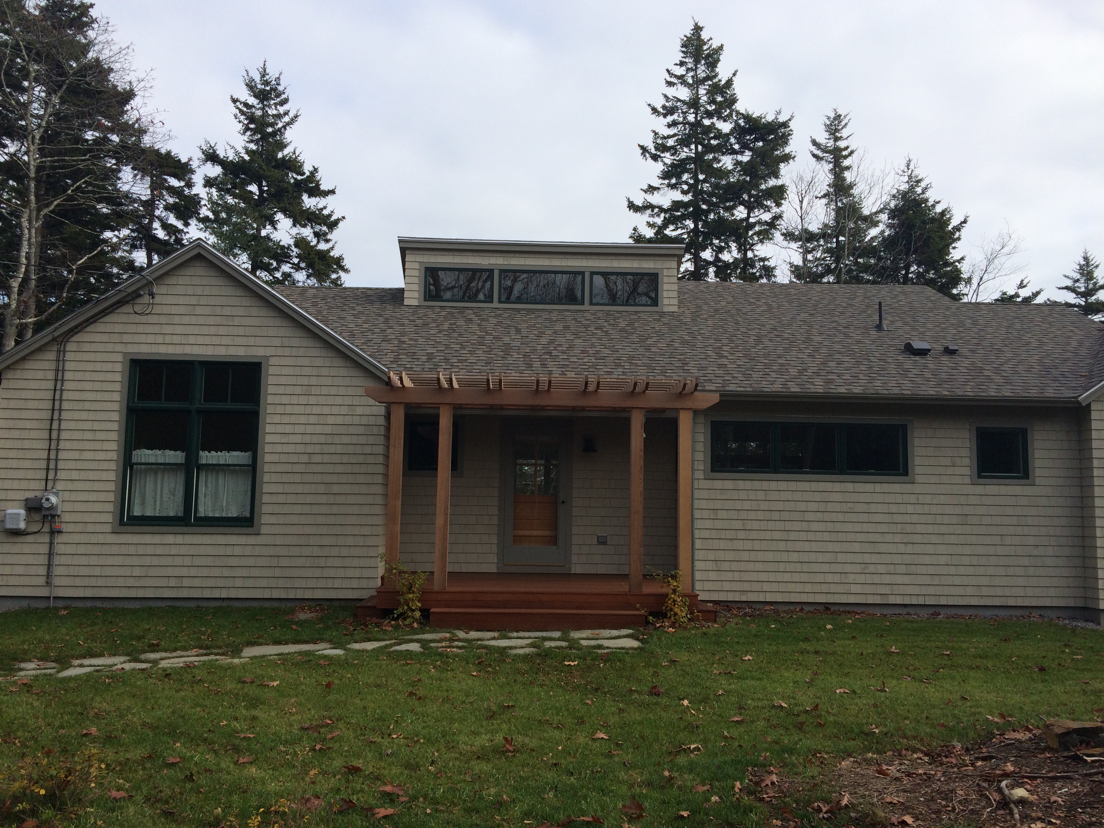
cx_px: 552
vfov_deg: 48.2
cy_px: 414
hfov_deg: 61.7
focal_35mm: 29
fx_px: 925
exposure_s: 1/1709
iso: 32
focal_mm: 4.15
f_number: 2.2
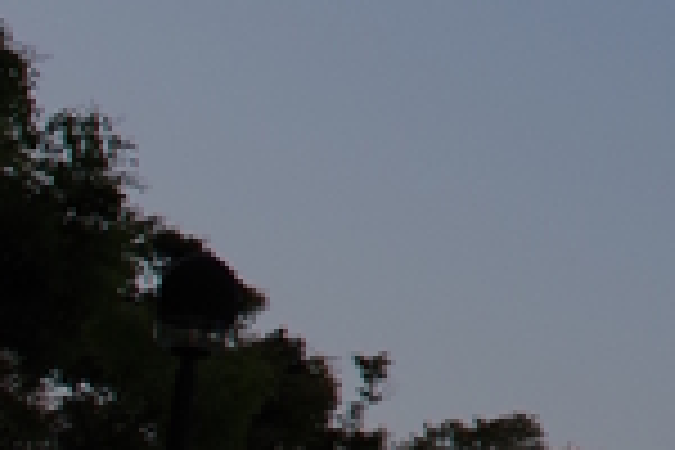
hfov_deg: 10.9
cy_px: -364
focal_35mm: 171
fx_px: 3206
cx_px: 1395
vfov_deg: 7.8
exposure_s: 1/320
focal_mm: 17
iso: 100
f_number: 7.1
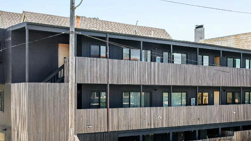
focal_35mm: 48
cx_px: 112
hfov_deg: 42.8
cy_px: 99
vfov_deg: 24.7
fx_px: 319
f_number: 2.8
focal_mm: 8.38
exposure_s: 1/1600
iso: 110
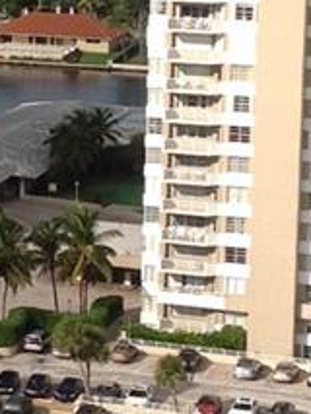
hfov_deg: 7.3
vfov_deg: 10.0
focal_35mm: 197
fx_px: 2358
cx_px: -243
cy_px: 29
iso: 50
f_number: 2.4
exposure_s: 1/2160
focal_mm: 4.28
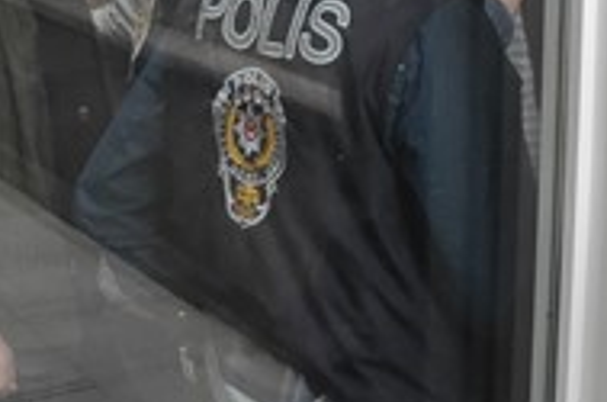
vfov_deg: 14.6
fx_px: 1564
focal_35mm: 93
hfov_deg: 21.9
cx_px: 189
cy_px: 90
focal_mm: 18
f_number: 7.1
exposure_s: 1/200
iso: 1000
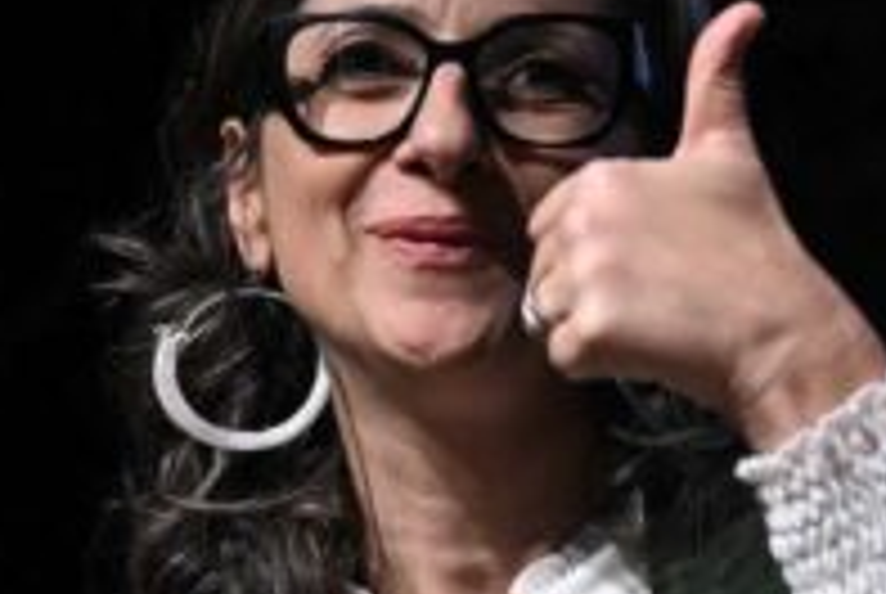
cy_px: 259
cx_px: 436
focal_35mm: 335
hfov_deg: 6.1
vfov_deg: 4.1
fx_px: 8257
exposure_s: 1/500
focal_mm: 110
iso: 6400
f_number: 4.5
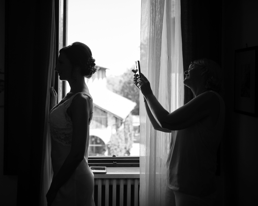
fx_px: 305
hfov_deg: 45.6
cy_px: 103
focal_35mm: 40
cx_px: 108
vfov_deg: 37.3
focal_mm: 23
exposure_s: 1/500
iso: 160
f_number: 1.4
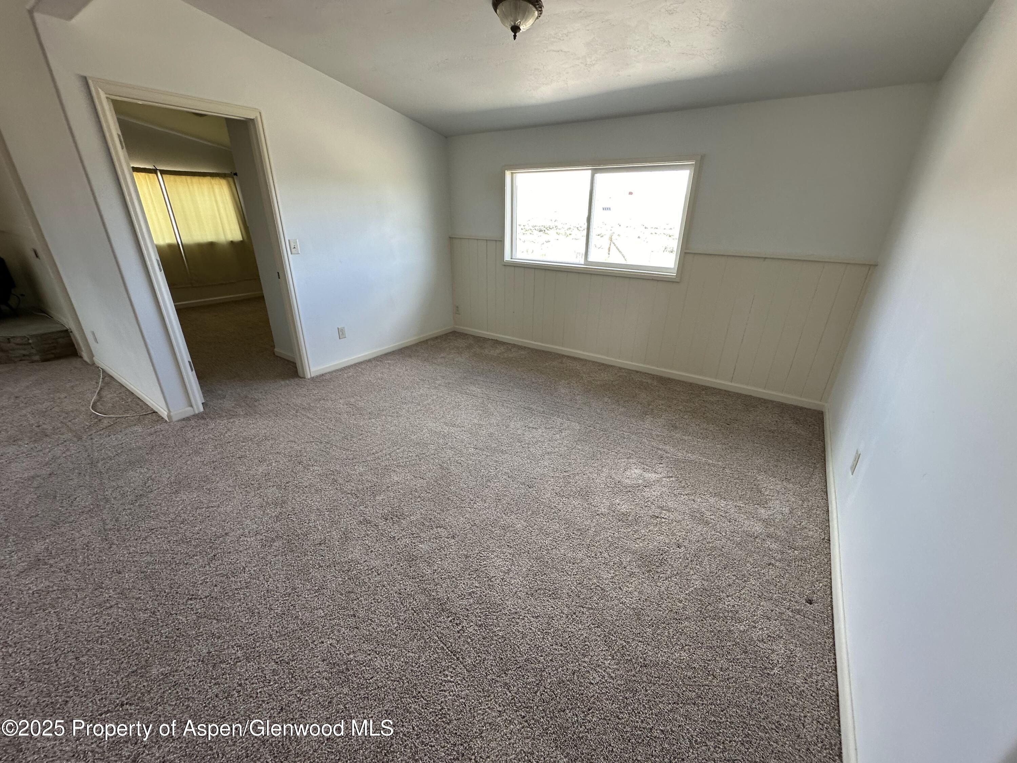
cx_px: 508
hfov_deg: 102.1
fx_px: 411
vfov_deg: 85.7
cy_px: 382
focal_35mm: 14
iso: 80
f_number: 2.2
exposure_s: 1/99
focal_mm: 2.22
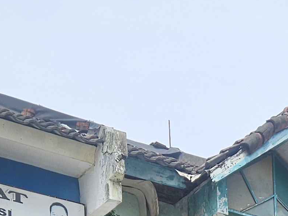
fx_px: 974
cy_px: 494
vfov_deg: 11.0
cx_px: 268
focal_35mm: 117
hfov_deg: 16.6
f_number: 1.8
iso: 25
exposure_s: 1/2339
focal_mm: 5.4
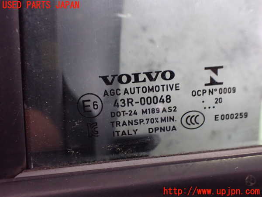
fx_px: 227
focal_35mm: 30
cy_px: 98
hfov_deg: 60.0
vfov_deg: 46.8
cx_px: 131
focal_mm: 5.4
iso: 1000
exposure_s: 1/30
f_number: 2.3
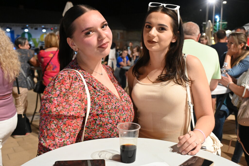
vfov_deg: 35.9
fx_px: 256
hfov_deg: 51.9
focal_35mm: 37
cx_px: 124
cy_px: 83
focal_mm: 37
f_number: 5
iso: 10000
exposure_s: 1/40
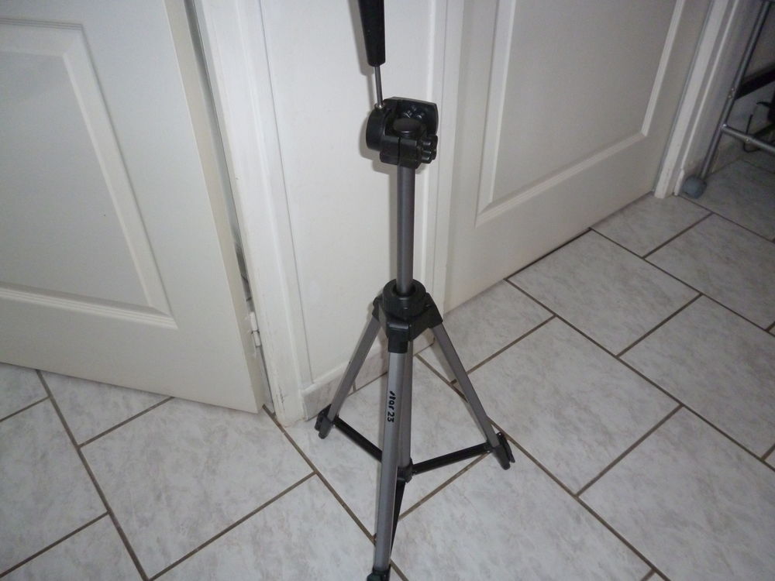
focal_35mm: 28
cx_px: 388
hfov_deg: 63.4
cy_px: 290
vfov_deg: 49.7
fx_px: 627
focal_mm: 5
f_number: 3.1
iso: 400
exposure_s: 1/60
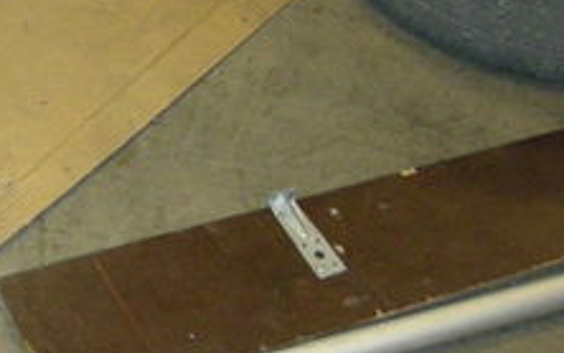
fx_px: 1646
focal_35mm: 107
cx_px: -175
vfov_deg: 12.2
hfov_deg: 18.1
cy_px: 127
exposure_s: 1/38
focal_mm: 5.7
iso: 400
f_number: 2.8
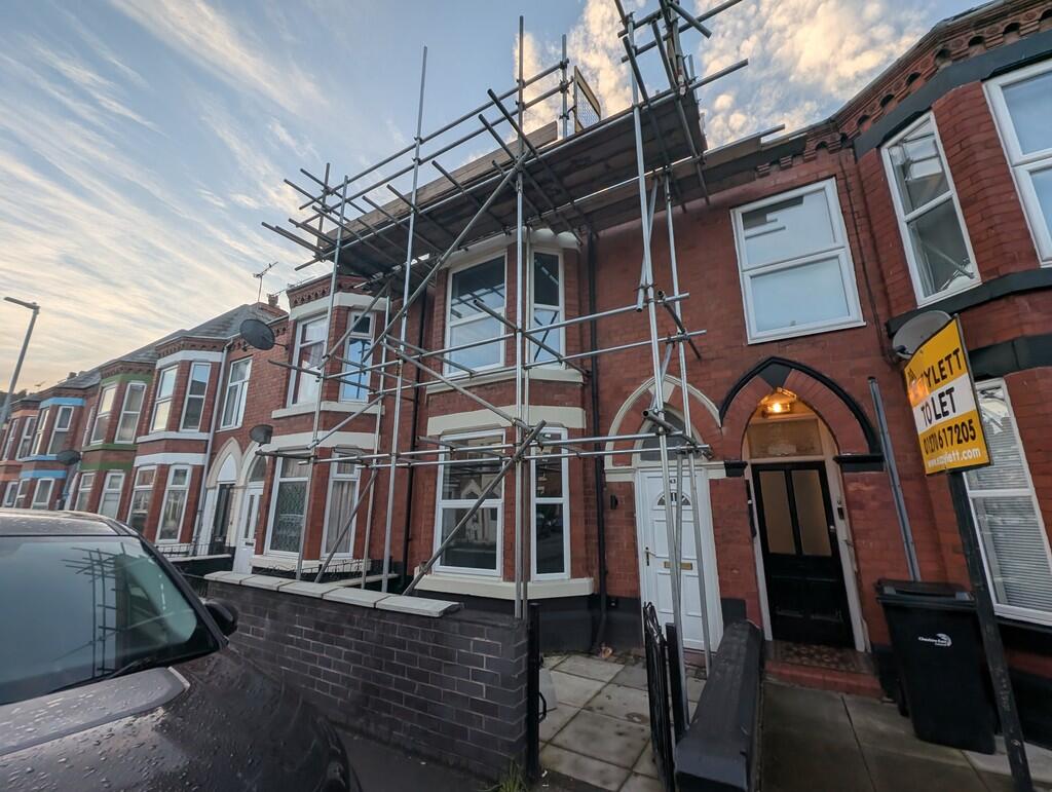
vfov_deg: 90.1
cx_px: 526
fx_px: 396
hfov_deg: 106.1
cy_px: 396
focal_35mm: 13
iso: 45
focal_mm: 1.95
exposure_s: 1/227
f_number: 2.2
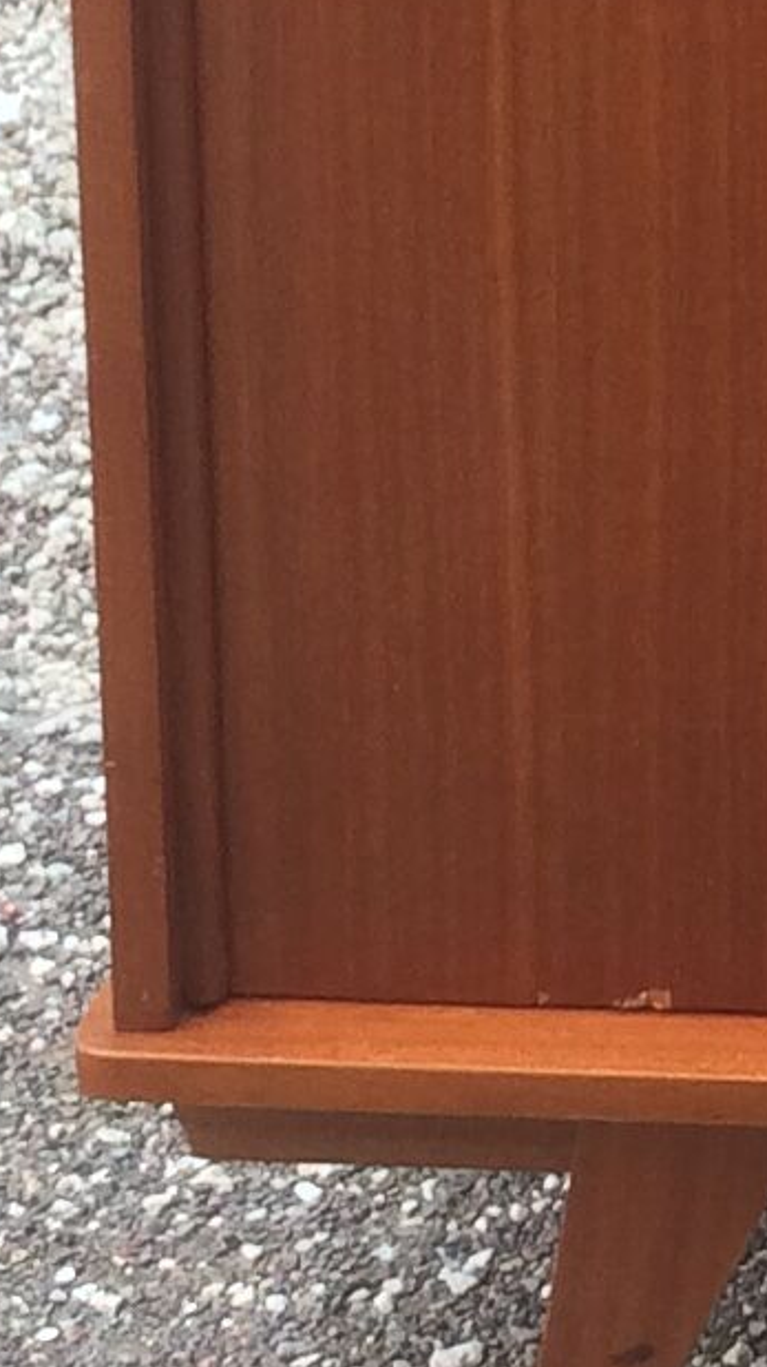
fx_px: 6046
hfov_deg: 6.6
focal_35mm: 167
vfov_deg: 12.2
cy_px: -737
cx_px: 2248
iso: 40
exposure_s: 1/100
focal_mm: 4.15
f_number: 2.2
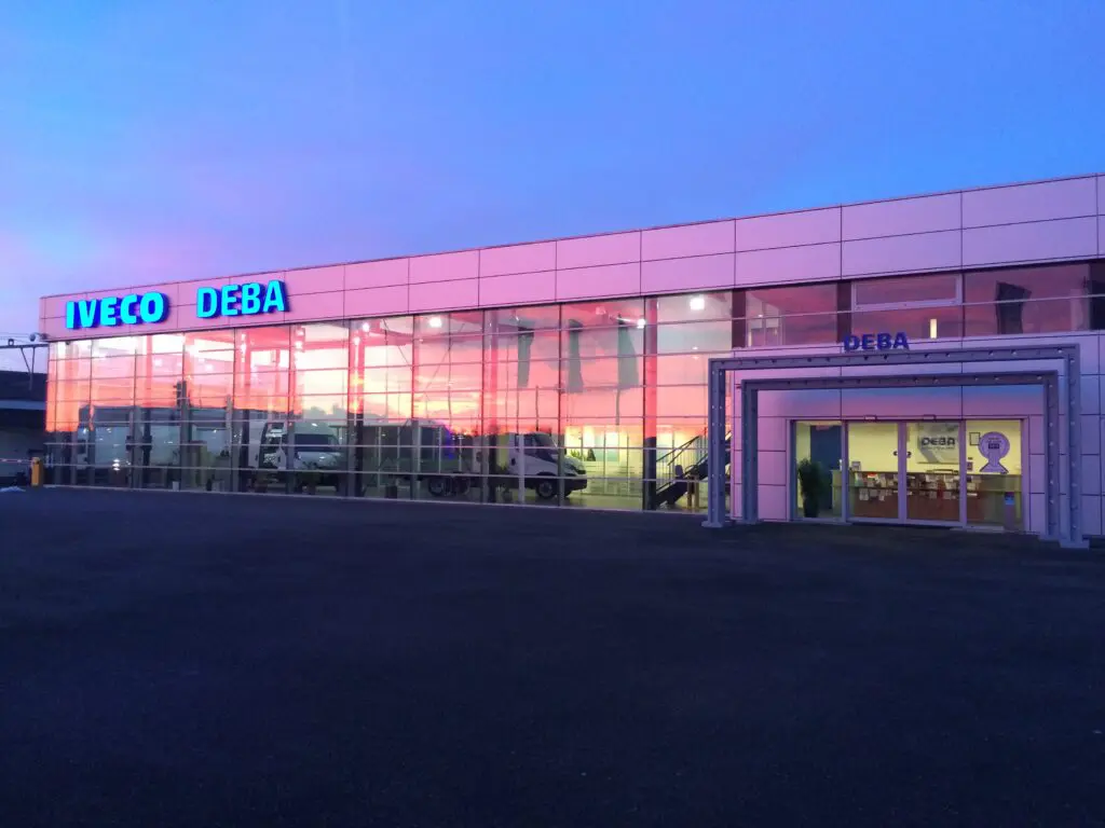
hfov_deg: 61.7
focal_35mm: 29
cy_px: 414
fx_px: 926
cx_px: 552
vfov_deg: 48.2
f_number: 2.2
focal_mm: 4.15
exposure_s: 1/30
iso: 250
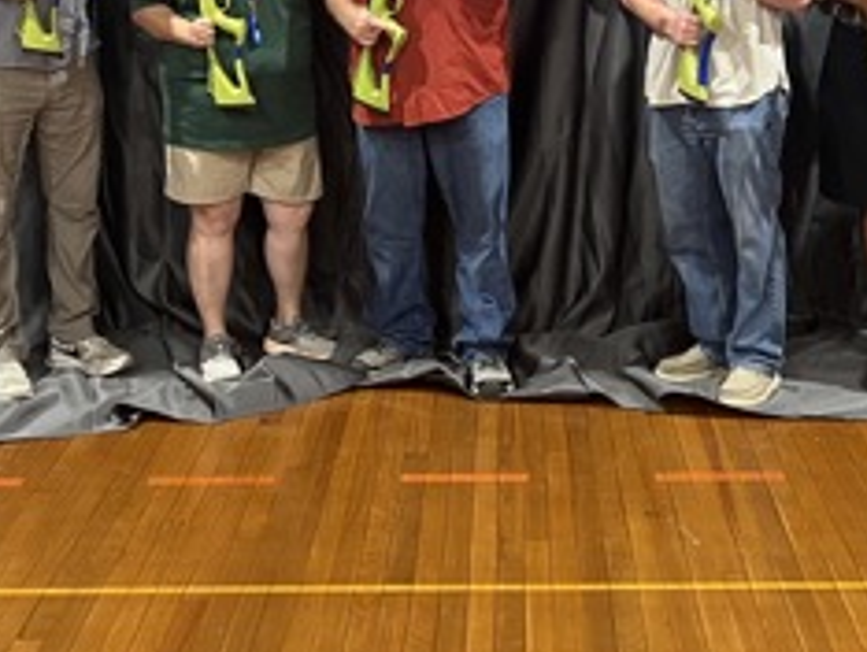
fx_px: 1780
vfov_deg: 20.3
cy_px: 56
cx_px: 463
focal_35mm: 71
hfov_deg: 27.4
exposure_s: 1/60
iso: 200
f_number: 1.5
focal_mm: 5.7
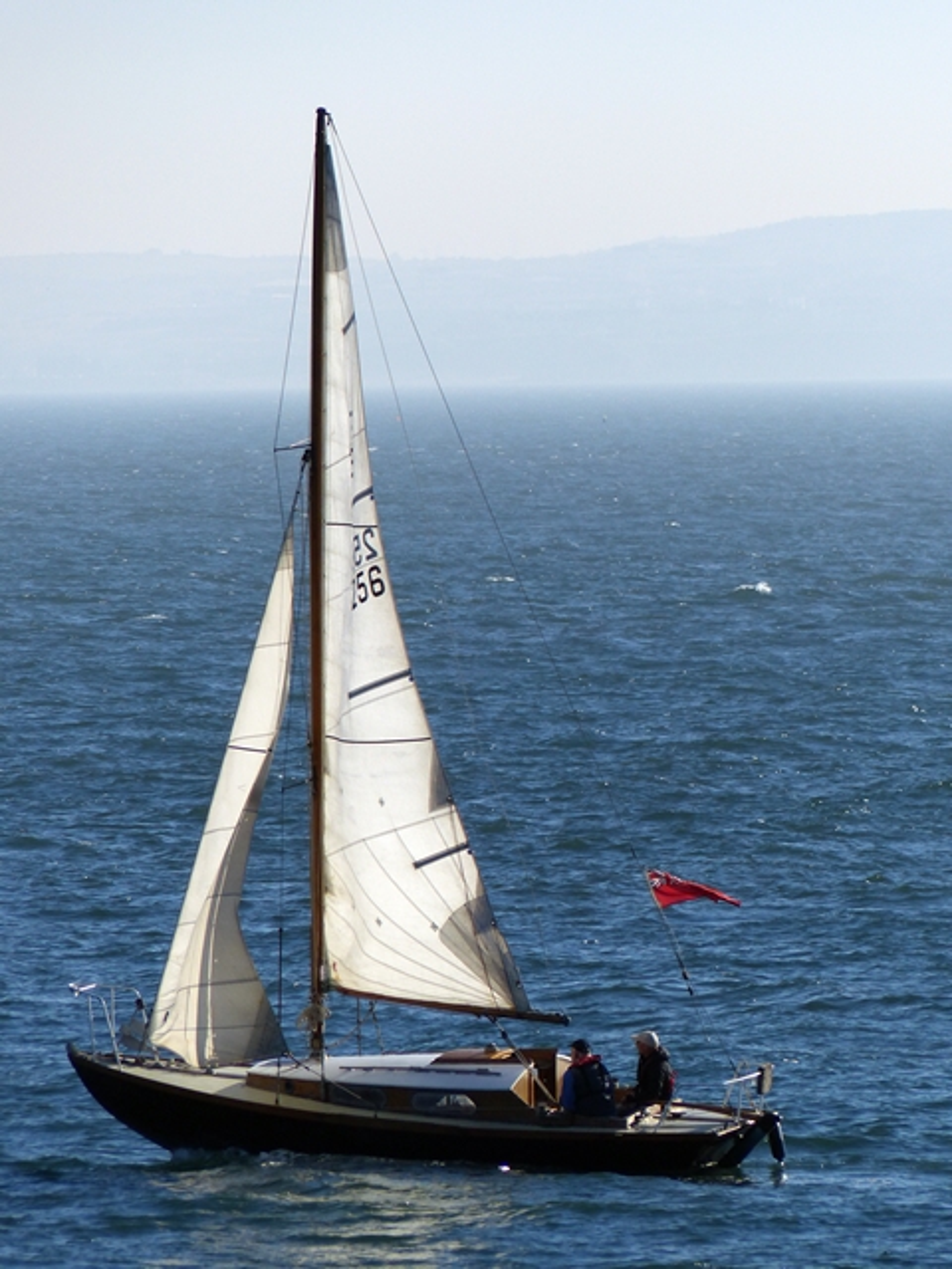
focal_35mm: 596
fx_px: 21855
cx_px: 476
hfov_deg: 2.5
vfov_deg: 3.3
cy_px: 634
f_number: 4.5
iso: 100
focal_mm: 107.3
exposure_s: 1/1600
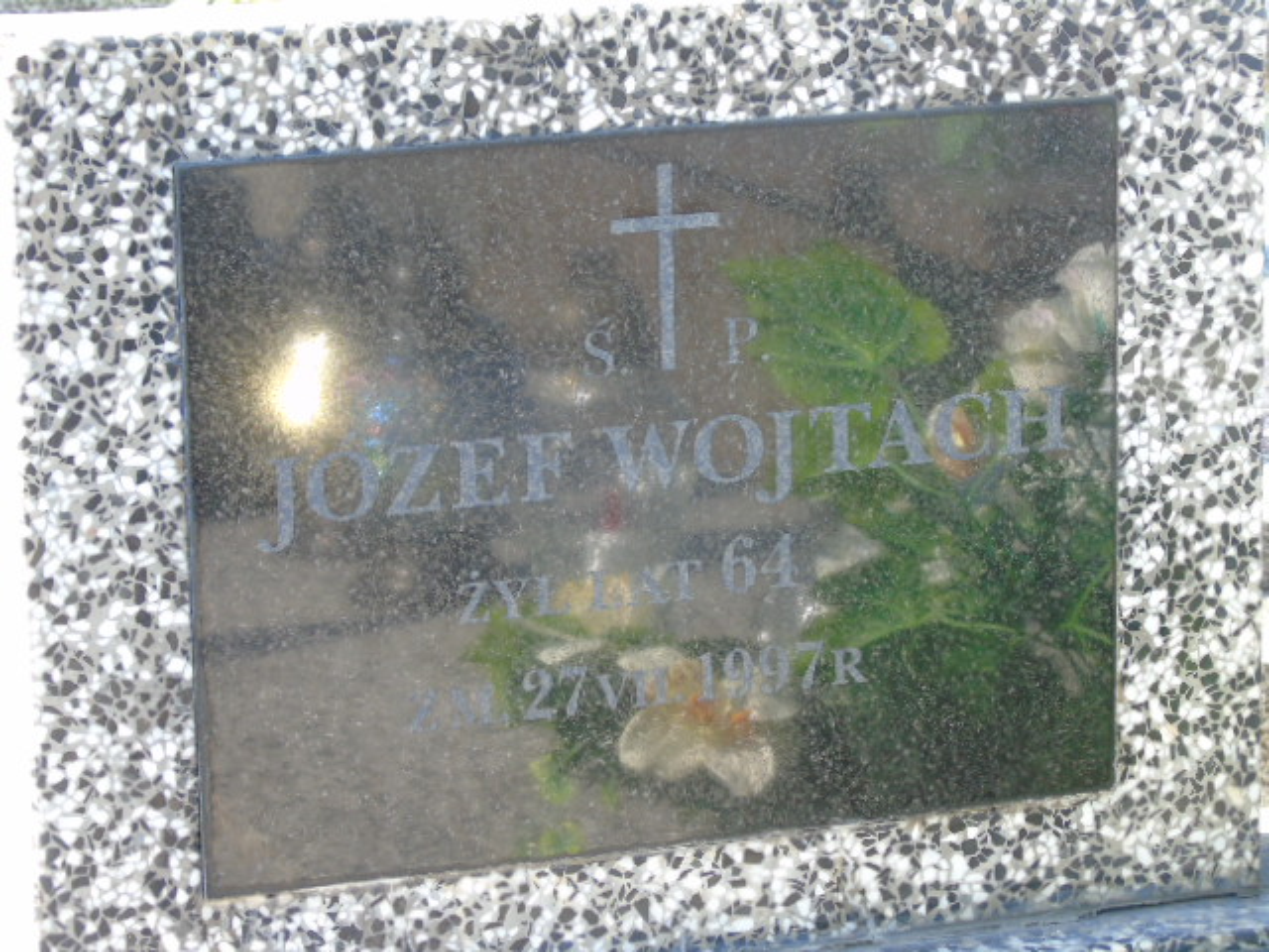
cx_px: 634
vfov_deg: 10.4
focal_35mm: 142
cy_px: 476
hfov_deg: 13.9
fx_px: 5206
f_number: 4.7
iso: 250
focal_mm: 25
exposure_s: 1/125
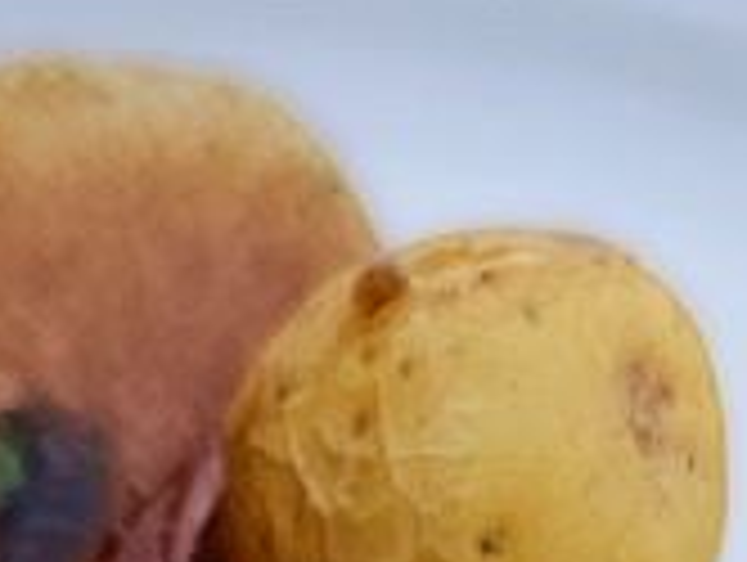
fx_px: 3587
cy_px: 1785
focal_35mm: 166
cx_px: -58
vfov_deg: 7.6
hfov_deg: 11.7
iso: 100
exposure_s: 1/180
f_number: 1.7
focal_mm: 6.3
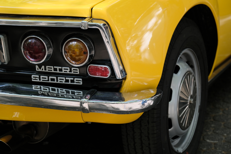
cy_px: 77
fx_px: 674
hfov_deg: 19.5
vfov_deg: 13.0
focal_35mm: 105
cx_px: 116
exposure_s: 1/320
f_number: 5.6
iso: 640
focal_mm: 70
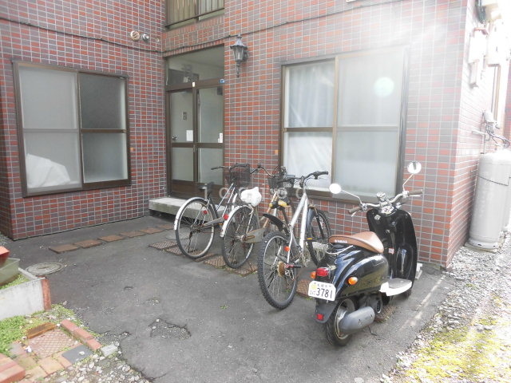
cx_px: 256
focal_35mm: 24
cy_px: 192
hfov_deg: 71.6
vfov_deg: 56.8
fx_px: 354
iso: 100
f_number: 3.1
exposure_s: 1/100
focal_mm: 4.3
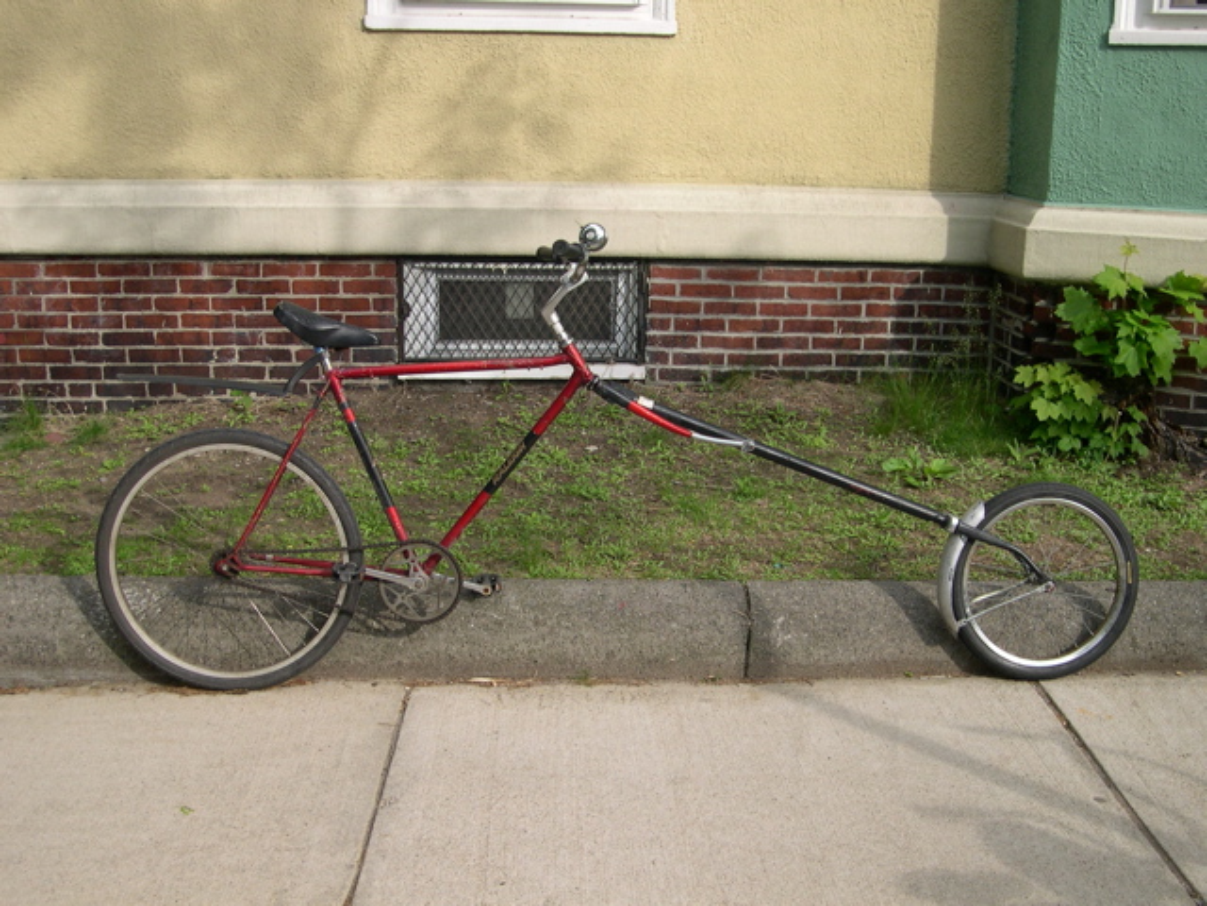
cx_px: 604
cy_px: 453
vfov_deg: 34.3
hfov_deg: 44.8
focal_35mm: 42
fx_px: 1464
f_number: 2.9
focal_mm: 9
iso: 100
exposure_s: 1/493
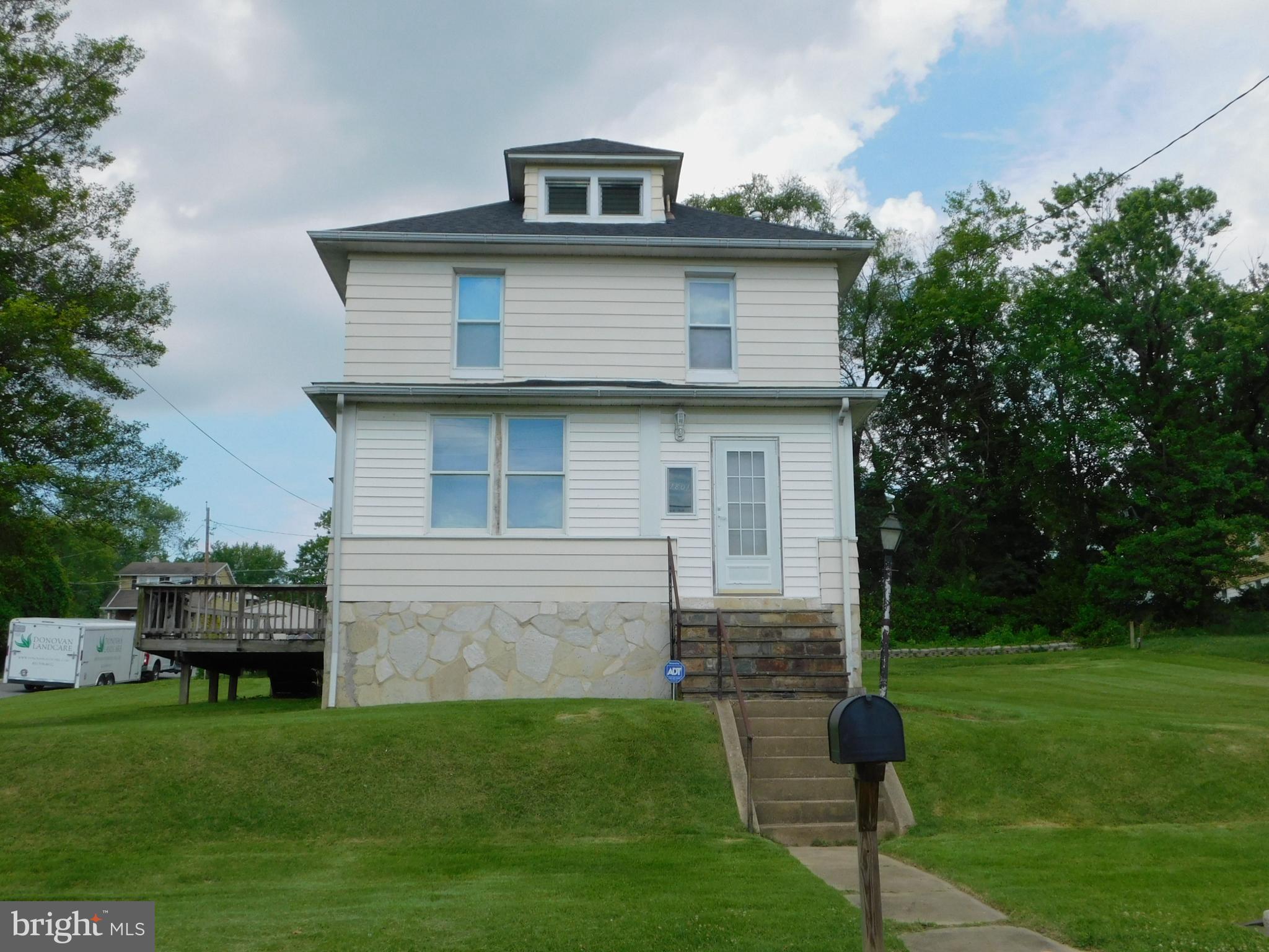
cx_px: 634
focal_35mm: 36
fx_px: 1320
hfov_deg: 51.4
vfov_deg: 39.7
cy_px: 476
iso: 125
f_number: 3.5
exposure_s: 1/1000
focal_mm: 6.3
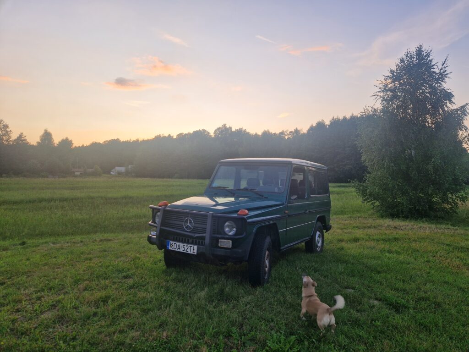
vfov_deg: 58.9
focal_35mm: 23
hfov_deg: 73.9
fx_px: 312
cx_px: 234
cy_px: 176
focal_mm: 5.4
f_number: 1.8
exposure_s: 1/212
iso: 50
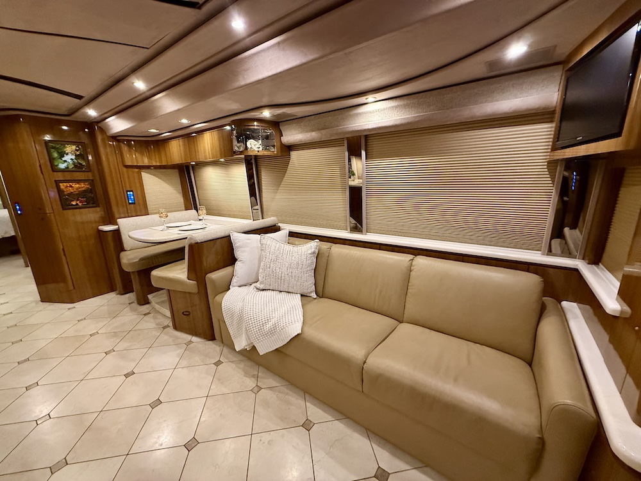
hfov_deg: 102.1
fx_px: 259
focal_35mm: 14
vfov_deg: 85.7
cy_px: 240
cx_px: 320
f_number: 2.2
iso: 500
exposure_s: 1/53
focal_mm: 2.22
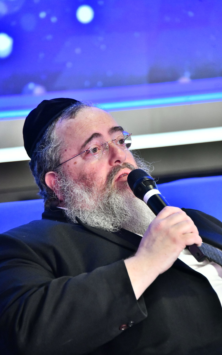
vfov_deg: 9.8
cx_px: 114
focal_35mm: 215
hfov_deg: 6.1
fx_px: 2080
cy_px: 177
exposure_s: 1/160
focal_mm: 210
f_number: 5.6
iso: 5000
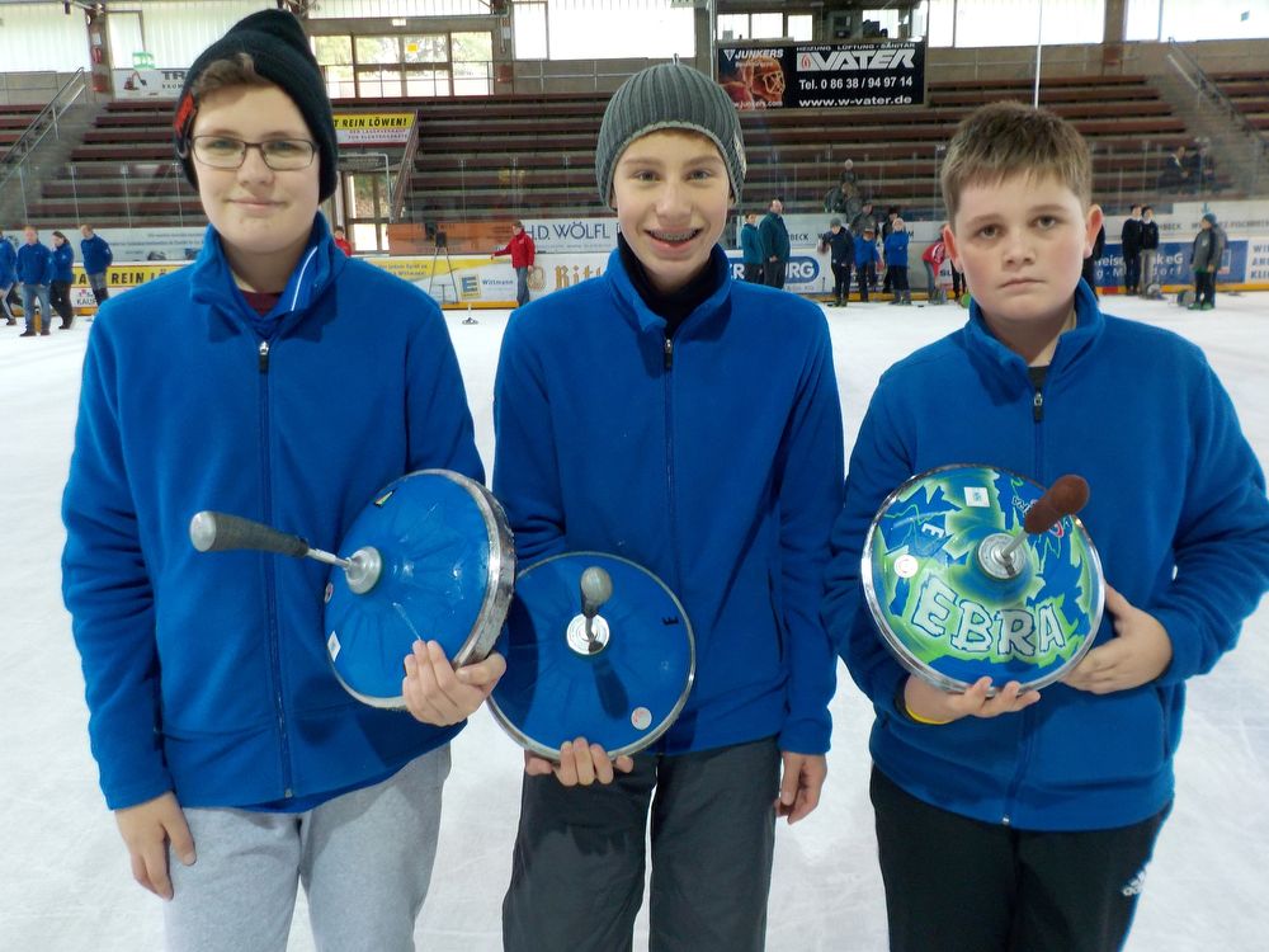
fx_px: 1100
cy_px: 476
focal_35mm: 30
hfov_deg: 60.0
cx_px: 634
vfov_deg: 46.8
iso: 220
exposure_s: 1/30
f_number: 3.3
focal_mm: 4.1
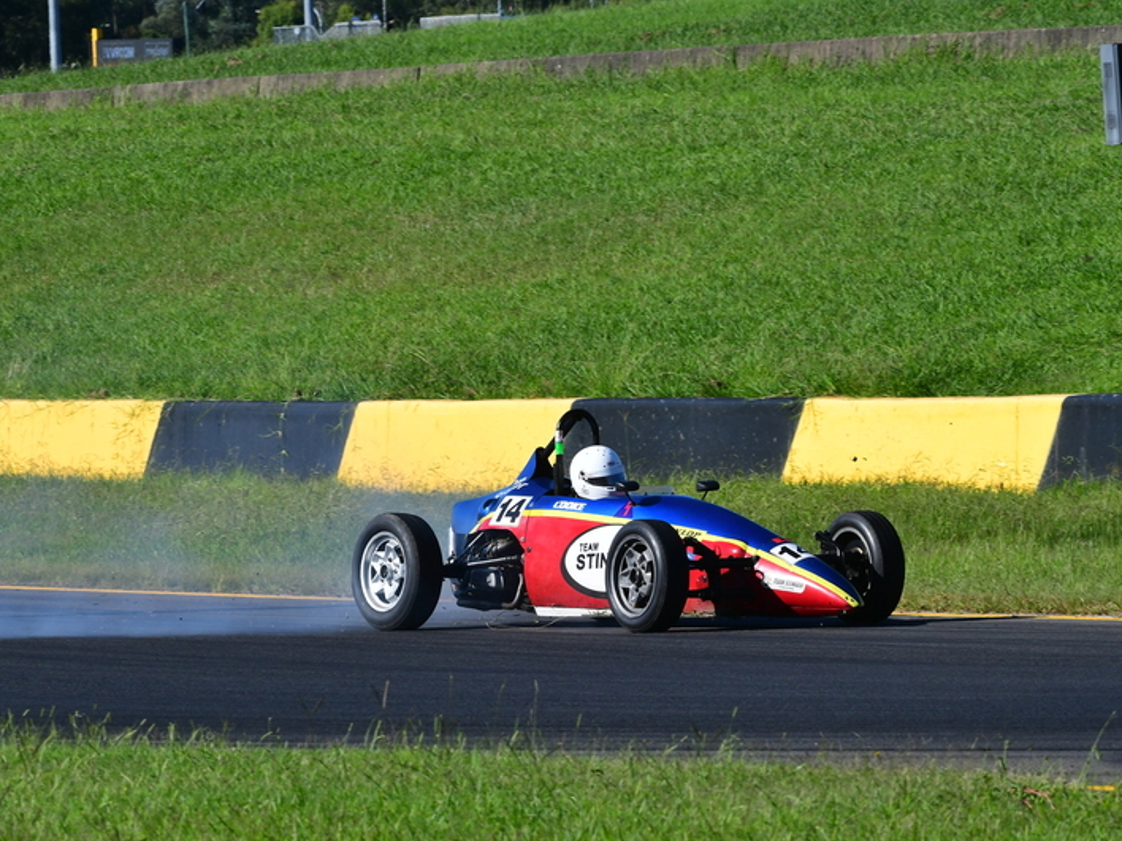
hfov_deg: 6.1
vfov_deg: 4.6
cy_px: 420
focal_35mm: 326
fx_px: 10567
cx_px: 585
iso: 500
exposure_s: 1/640
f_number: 13
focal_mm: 200
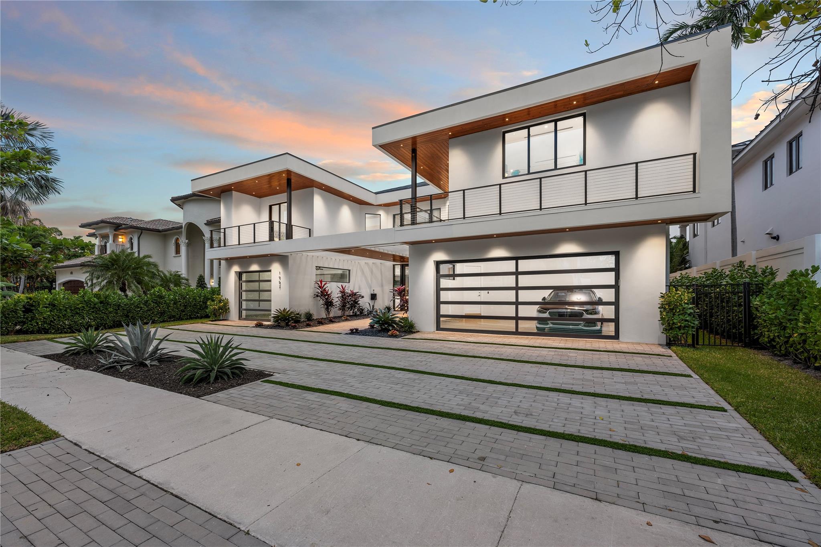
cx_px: 410
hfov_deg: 104.3
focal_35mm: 14
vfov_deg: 81.2
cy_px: 274
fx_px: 319
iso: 200
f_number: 7.1
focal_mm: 14
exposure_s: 1/4
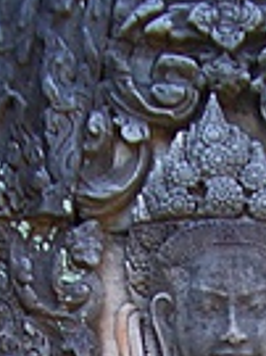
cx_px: 298
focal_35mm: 156
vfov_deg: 11.2
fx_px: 1601
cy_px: 770
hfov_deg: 9.4
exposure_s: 1/60
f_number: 2.6
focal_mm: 5.8
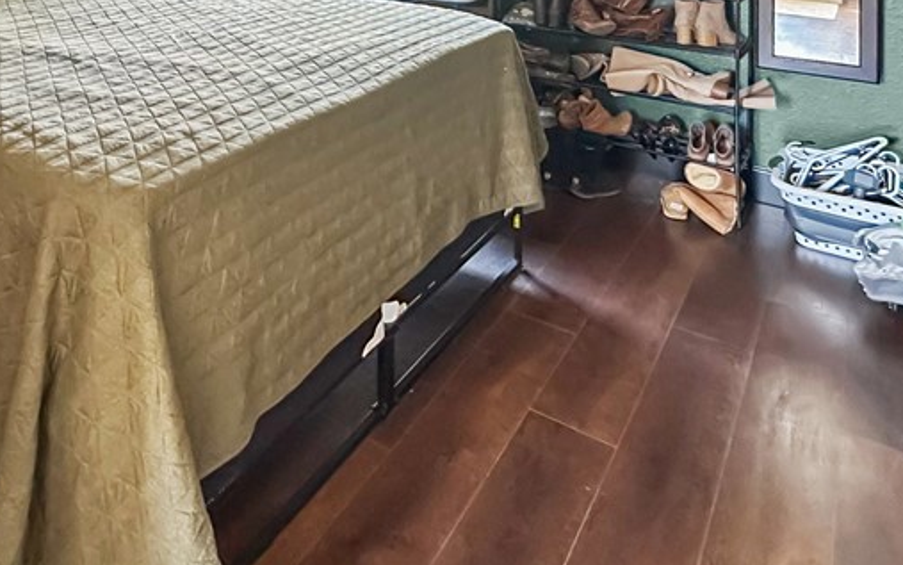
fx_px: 738
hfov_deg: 59.7
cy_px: 23
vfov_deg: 38.0
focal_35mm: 30
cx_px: 232
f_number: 2.2
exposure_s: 1/60
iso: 640
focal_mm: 2.22
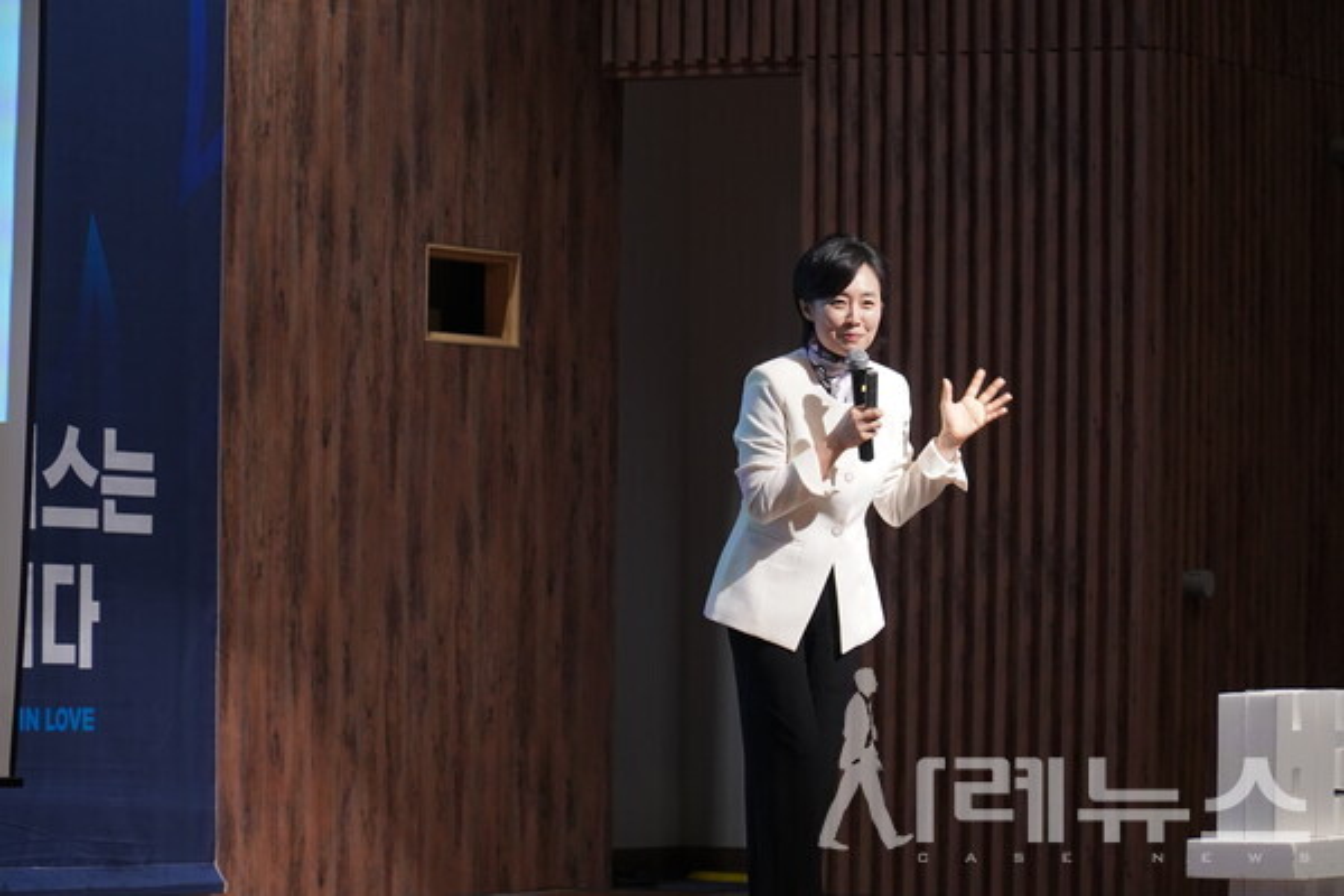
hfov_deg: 13.1
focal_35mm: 157
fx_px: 5861
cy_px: 448
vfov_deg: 8.7
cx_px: 672
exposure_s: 1/100
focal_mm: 105
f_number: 4
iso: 2000
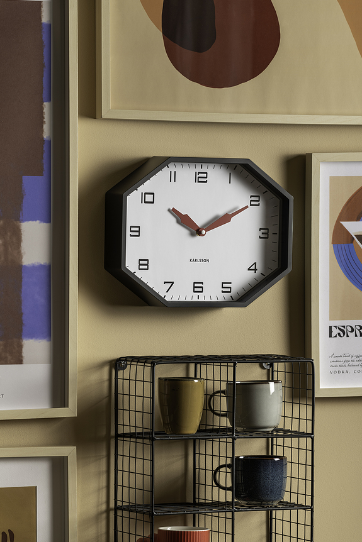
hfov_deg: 8.3
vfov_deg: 12.4
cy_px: 270
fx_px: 2503
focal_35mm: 166
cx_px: 181
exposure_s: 1/125
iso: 31
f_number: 7.1
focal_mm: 165
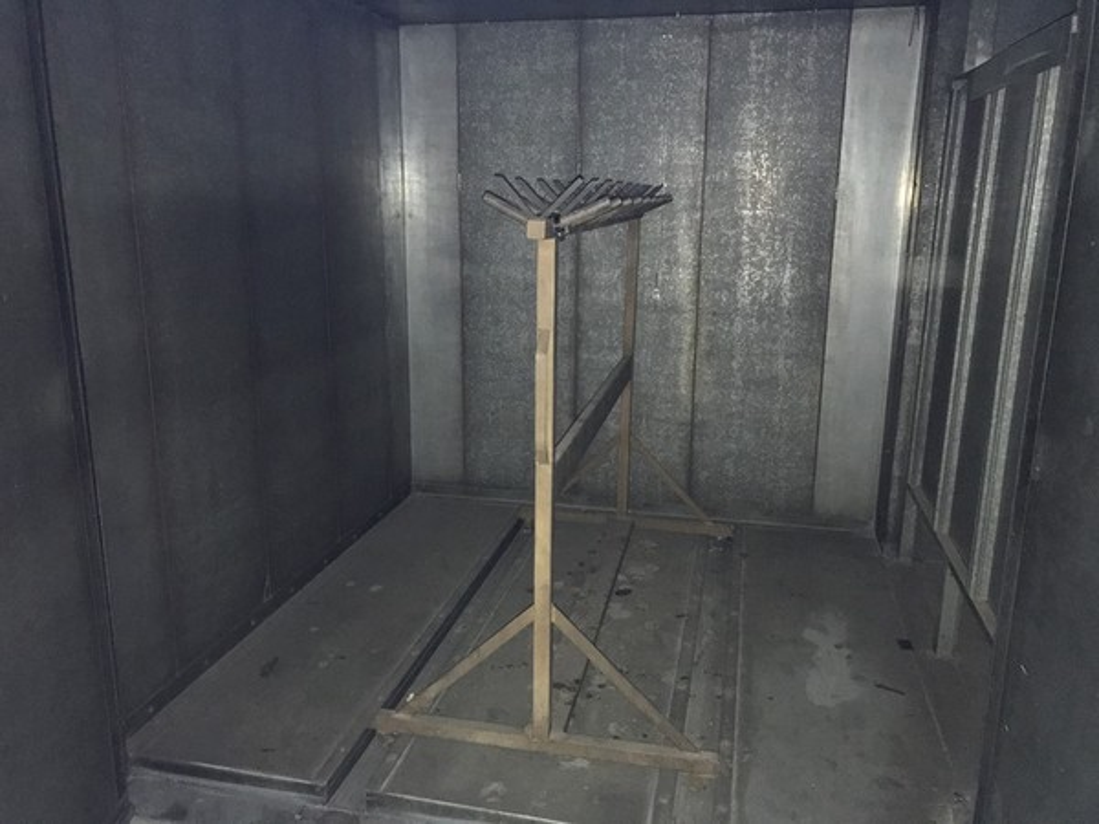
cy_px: 412
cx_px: 550
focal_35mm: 28
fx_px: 889
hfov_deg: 63.4
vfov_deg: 49.7
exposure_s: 1/17
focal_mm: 3.99
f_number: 1.8
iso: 250
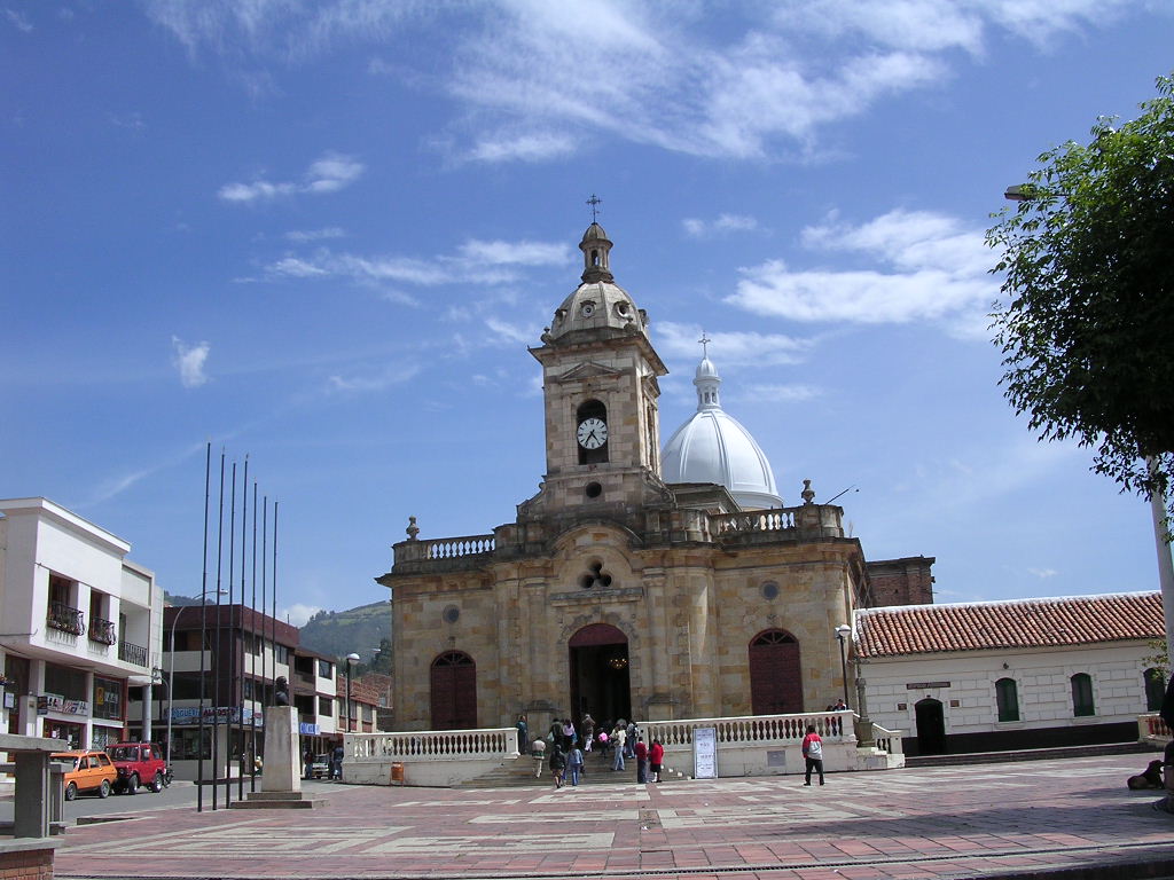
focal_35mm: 38
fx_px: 1289
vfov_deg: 37.7
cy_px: 440
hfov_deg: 49.0
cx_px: 587
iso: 100
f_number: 5.6
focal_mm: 5.8
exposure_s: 1/390
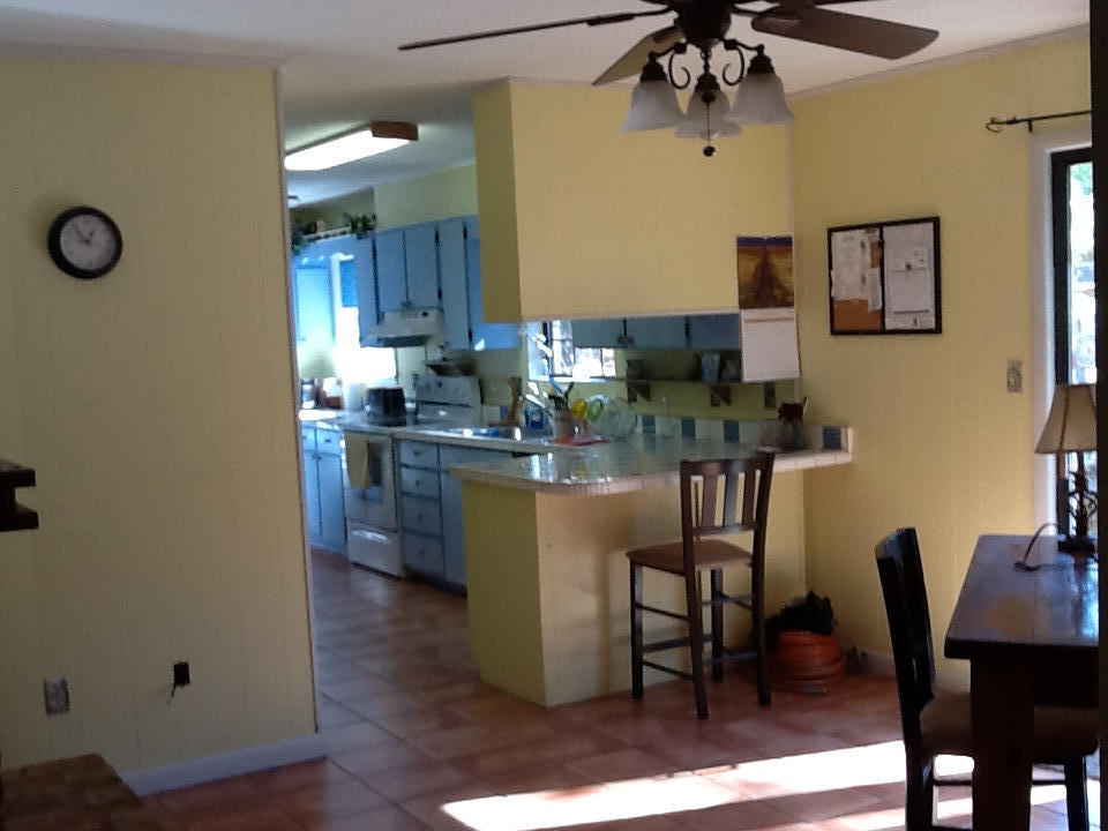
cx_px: 554
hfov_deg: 42.9
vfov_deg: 32.9
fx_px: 1408
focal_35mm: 44
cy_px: 416
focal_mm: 2.03
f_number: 2.4
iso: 50
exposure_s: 1/30
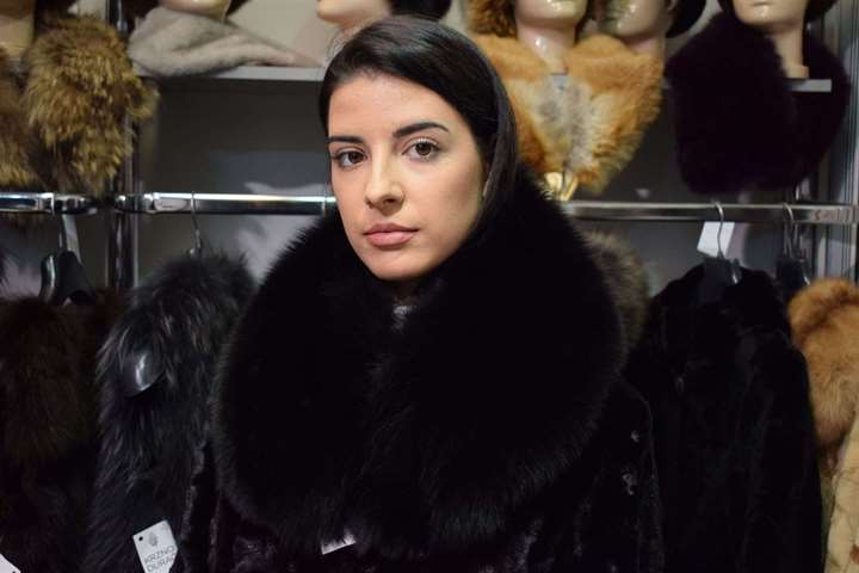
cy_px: 286
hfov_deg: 38.9
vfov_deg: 26.5
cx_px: 430
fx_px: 1217
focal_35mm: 51
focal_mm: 34
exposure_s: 1/40
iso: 800
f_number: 4.5
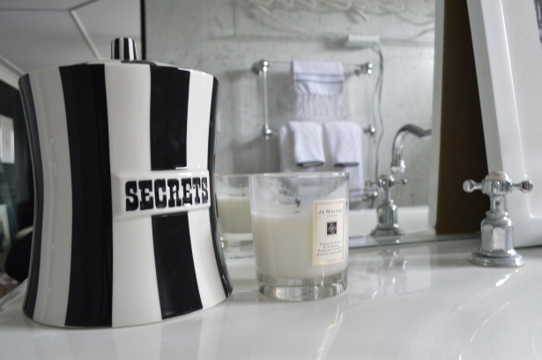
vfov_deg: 43.5
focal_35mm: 30
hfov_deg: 62.0
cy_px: 180
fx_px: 451
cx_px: 271
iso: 800
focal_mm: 20
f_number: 7.1
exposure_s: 1/2.5
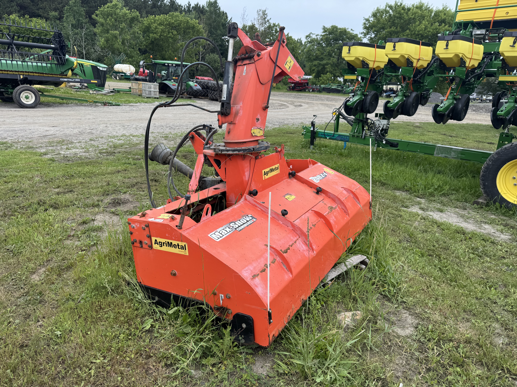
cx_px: 258
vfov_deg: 56.8
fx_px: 358
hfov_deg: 71.6
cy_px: 194
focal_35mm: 24
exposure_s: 1/1112
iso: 80
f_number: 1.78
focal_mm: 6.76
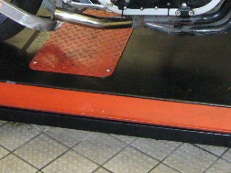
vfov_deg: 15.8
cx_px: 149
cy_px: -46
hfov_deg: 21.9
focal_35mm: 89
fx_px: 594
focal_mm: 5.8
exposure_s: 1/60
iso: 320
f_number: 2.8
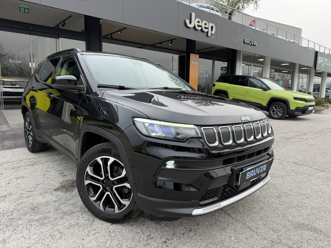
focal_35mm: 24
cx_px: 166
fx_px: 229
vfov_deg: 56.8
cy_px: 124
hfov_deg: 71.6
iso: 80
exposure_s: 1/303
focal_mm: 6.76
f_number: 1.78
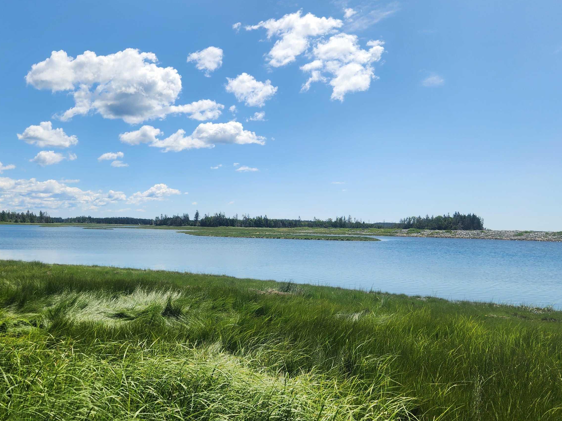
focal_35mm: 31
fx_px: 503
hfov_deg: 57.9
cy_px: 248
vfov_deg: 45.3
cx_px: 226
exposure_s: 1/2635
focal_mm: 5.4
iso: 20
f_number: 1.8
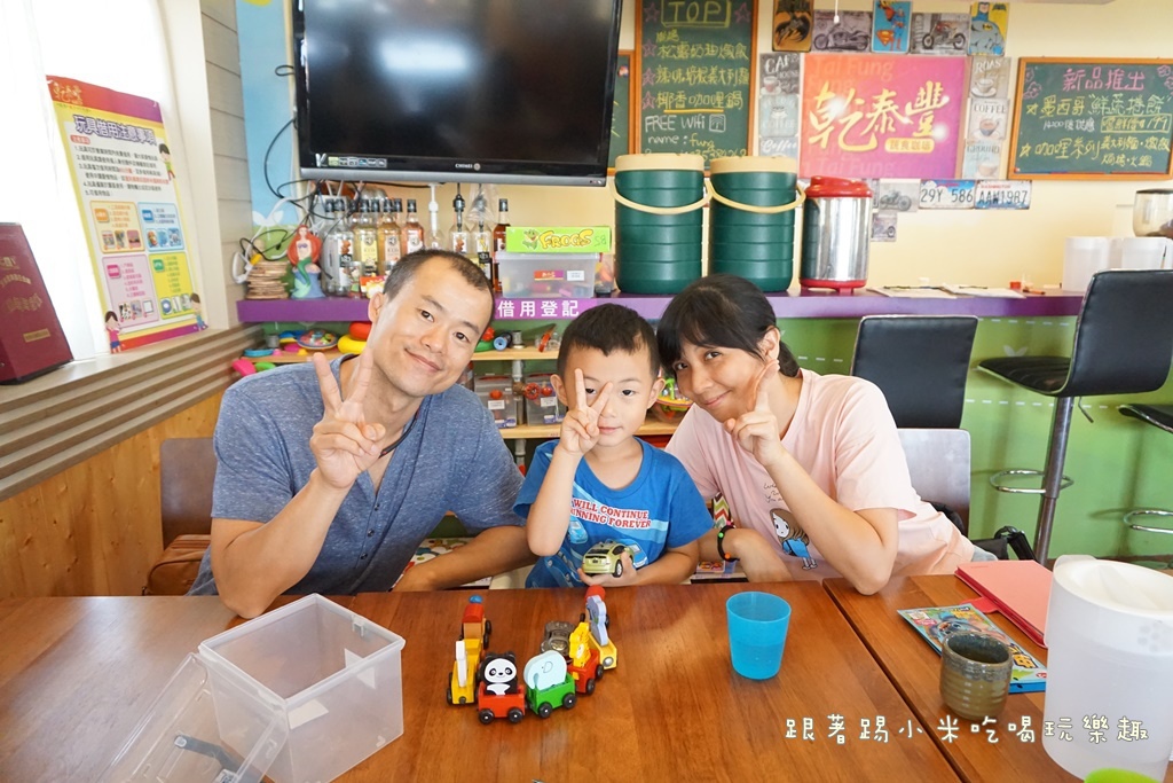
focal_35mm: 24
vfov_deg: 53.1
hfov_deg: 73.7
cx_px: 586
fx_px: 782
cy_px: 392
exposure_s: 1/160
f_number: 4
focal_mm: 16
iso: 3200
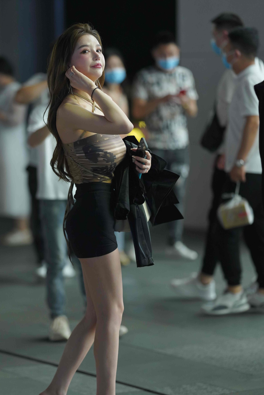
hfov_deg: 8.2
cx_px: 102
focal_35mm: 167
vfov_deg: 12.3
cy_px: 208
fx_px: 1837
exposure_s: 1/200
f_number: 2
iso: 1600
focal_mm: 135
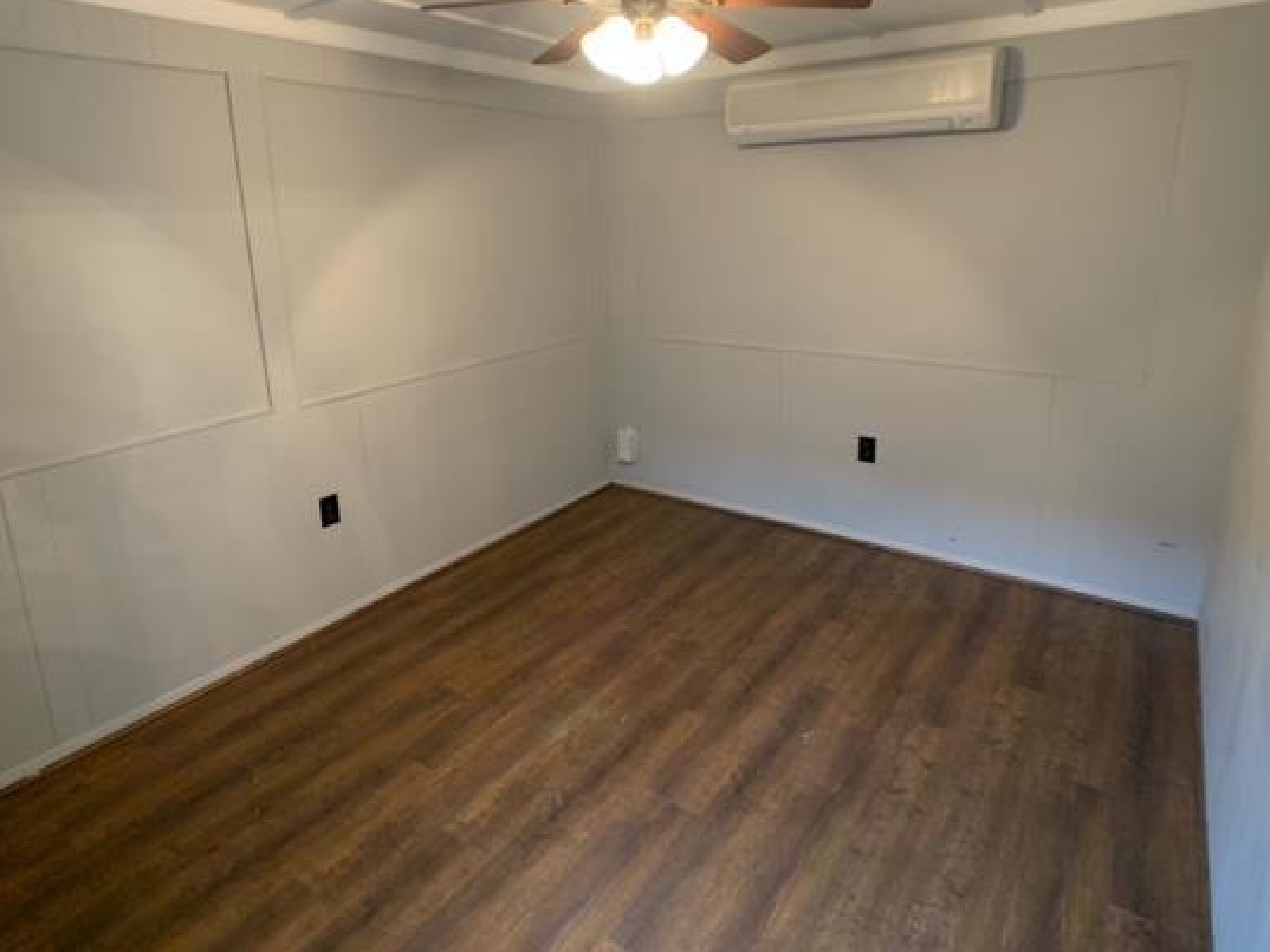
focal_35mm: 31
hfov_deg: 58.3
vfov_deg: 45.2
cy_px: 387
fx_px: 1138
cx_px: 624
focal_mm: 4.25
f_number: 1.8
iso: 320
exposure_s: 1/60
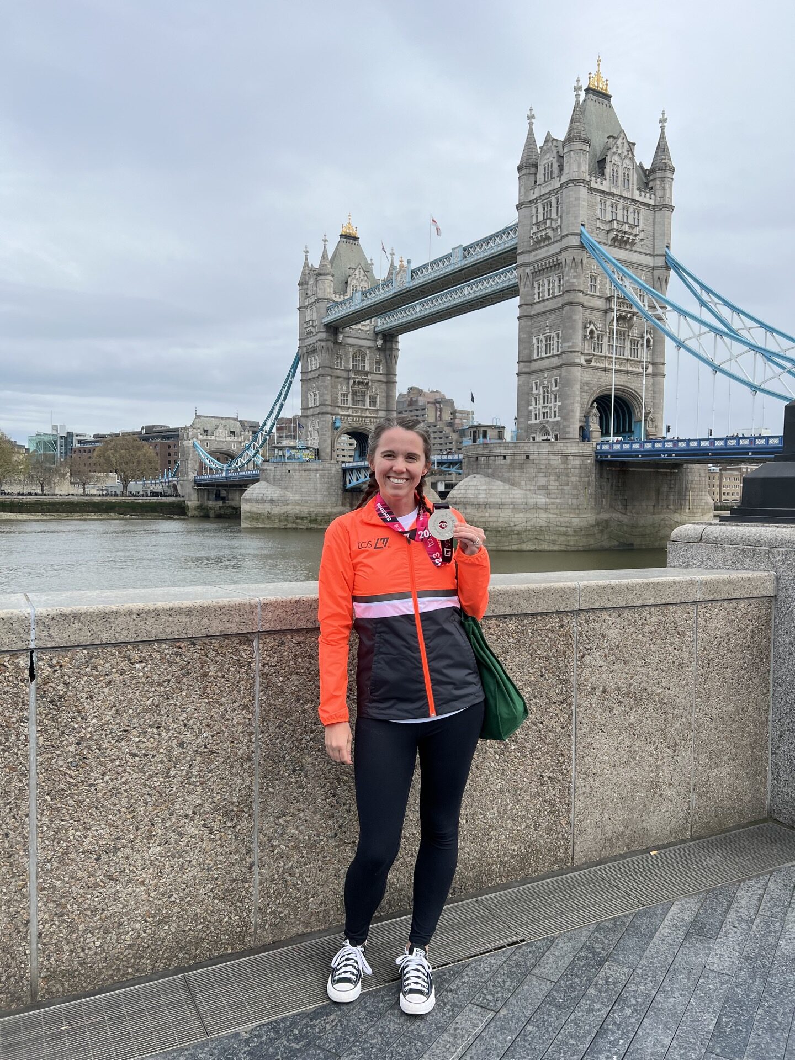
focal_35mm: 26
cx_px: 398
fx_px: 796
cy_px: 530
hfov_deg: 53.1
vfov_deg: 67.3
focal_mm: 5.7
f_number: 1.5
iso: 50
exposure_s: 1/3257
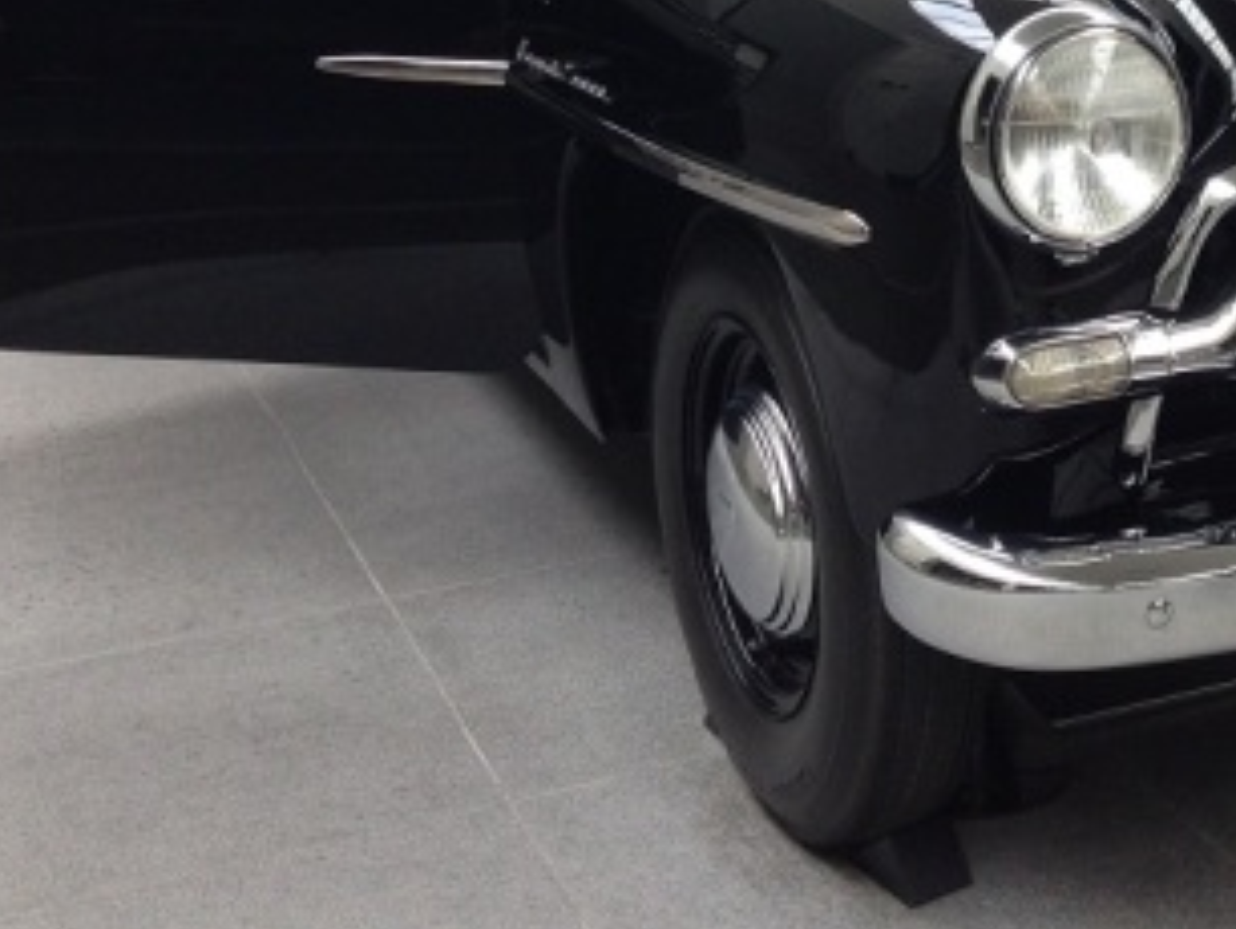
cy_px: -20
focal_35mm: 69
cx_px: 1046
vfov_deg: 20.6
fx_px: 2466
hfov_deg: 27.4
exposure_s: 1/120
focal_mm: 4.12
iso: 80
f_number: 2.4
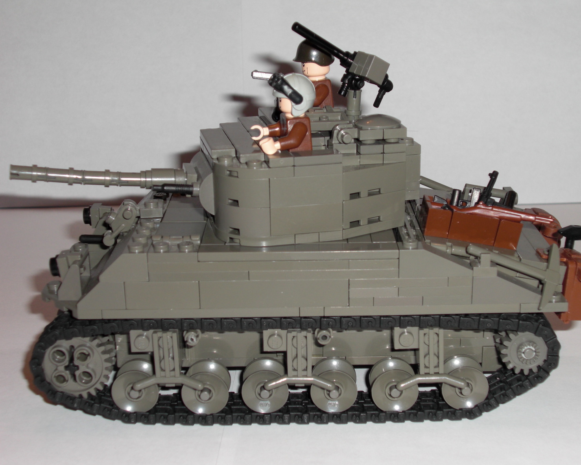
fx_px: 946
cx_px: 308
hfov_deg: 34.1
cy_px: 235
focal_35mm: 55
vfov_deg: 27.6
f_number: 3.4
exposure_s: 1/60
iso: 50
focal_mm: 9.1
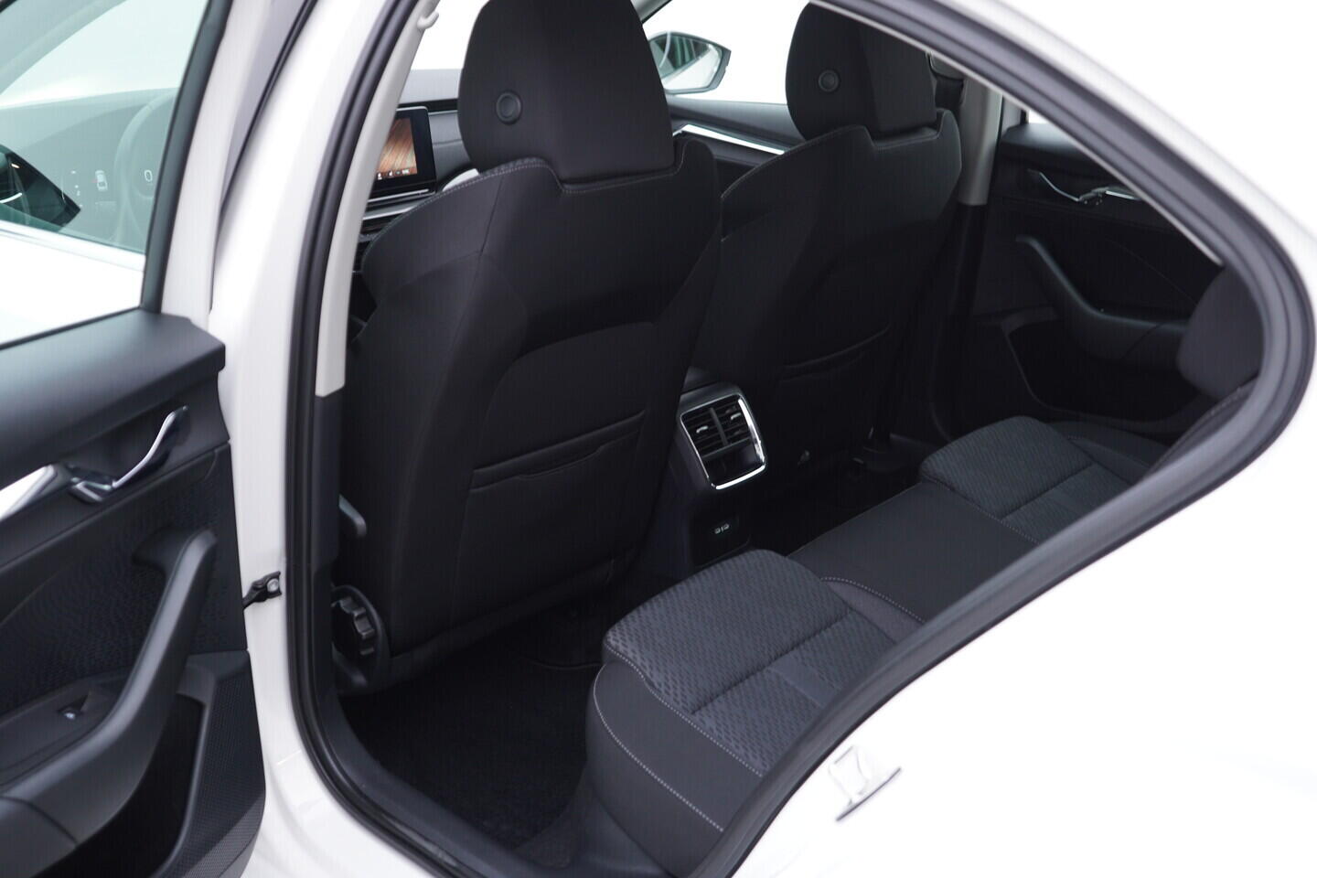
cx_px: 658
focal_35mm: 36
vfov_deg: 36.9
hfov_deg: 53.1
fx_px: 1317
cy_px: 439
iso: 160
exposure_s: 1/40
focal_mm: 24
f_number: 2.8
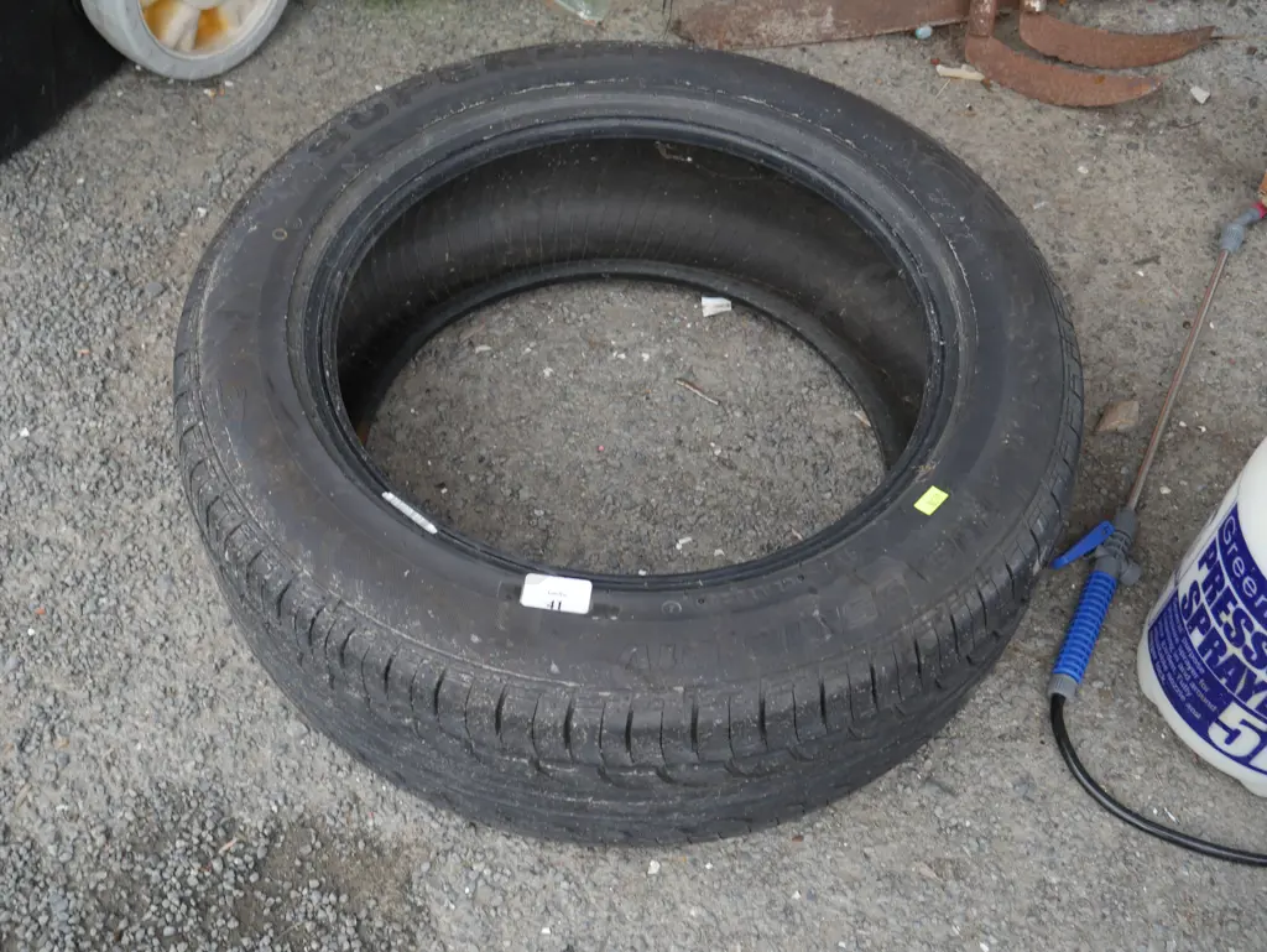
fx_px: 1465
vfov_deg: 36.0
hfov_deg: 46.8
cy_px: 476
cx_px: 634
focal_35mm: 40
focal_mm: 20
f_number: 4.4
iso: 200
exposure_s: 1/125
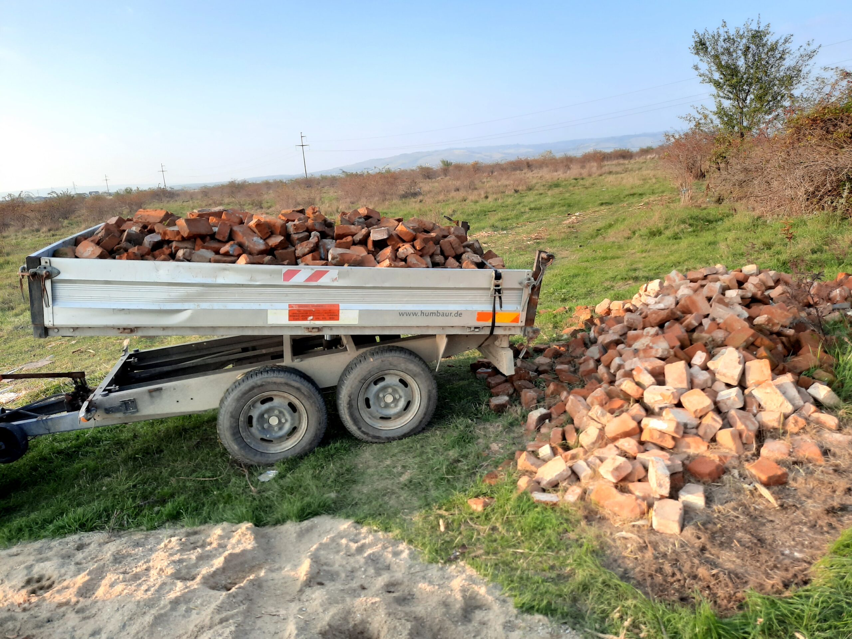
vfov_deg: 54.9
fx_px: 615
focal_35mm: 25
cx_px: 426
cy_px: 320
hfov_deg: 69.4
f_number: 2
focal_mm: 4.6
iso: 32
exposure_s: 1/322
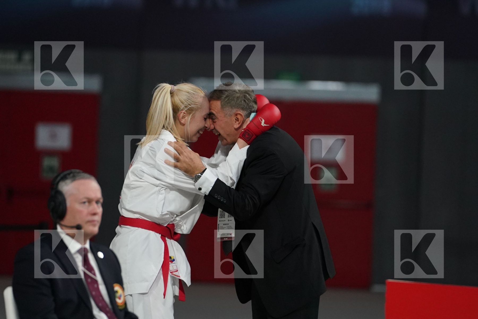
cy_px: 160
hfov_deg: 6.9
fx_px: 3983
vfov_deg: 4.6
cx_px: 239
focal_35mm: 300
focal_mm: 200
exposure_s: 1/1000
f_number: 2.8
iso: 3200
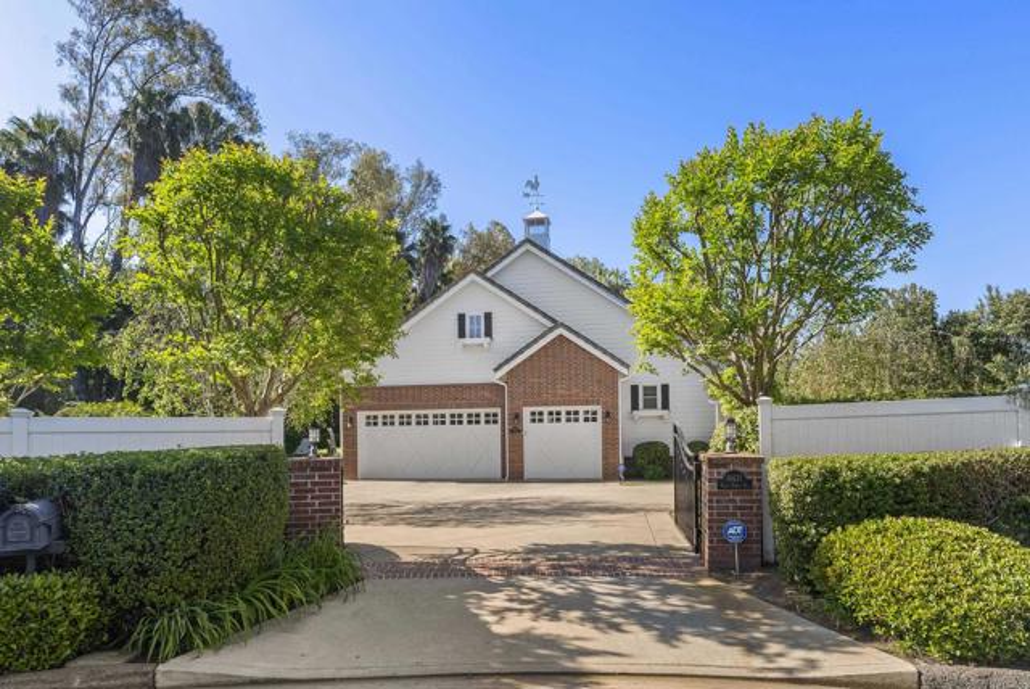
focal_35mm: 22
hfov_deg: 78.5
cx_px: 515
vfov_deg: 57.3
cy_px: 344
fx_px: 630
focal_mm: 22
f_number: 8
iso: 500
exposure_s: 1/320
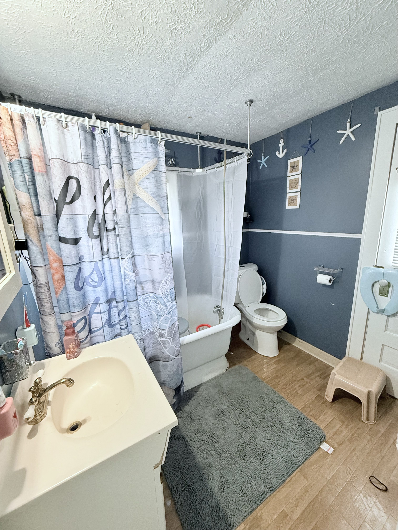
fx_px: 215
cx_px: 199
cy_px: 265
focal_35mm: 14
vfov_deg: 102.1
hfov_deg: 85.7
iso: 500
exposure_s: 1/60
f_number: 2.2
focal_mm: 2.22
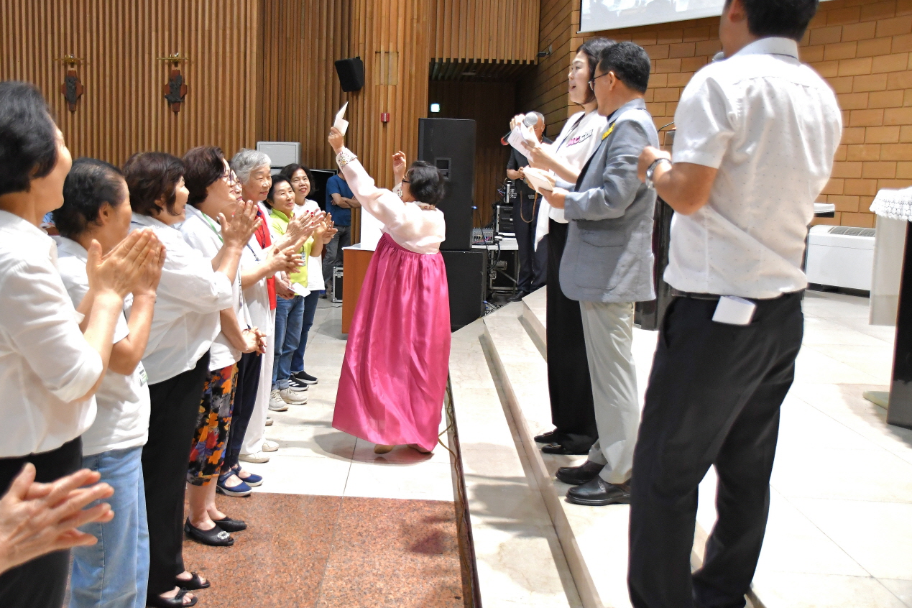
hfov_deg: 49.3
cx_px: 378
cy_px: 280
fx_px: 988
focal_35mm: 39
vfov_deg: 34.2
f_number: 3.8
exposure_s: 1/125
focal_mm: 22
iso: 2200
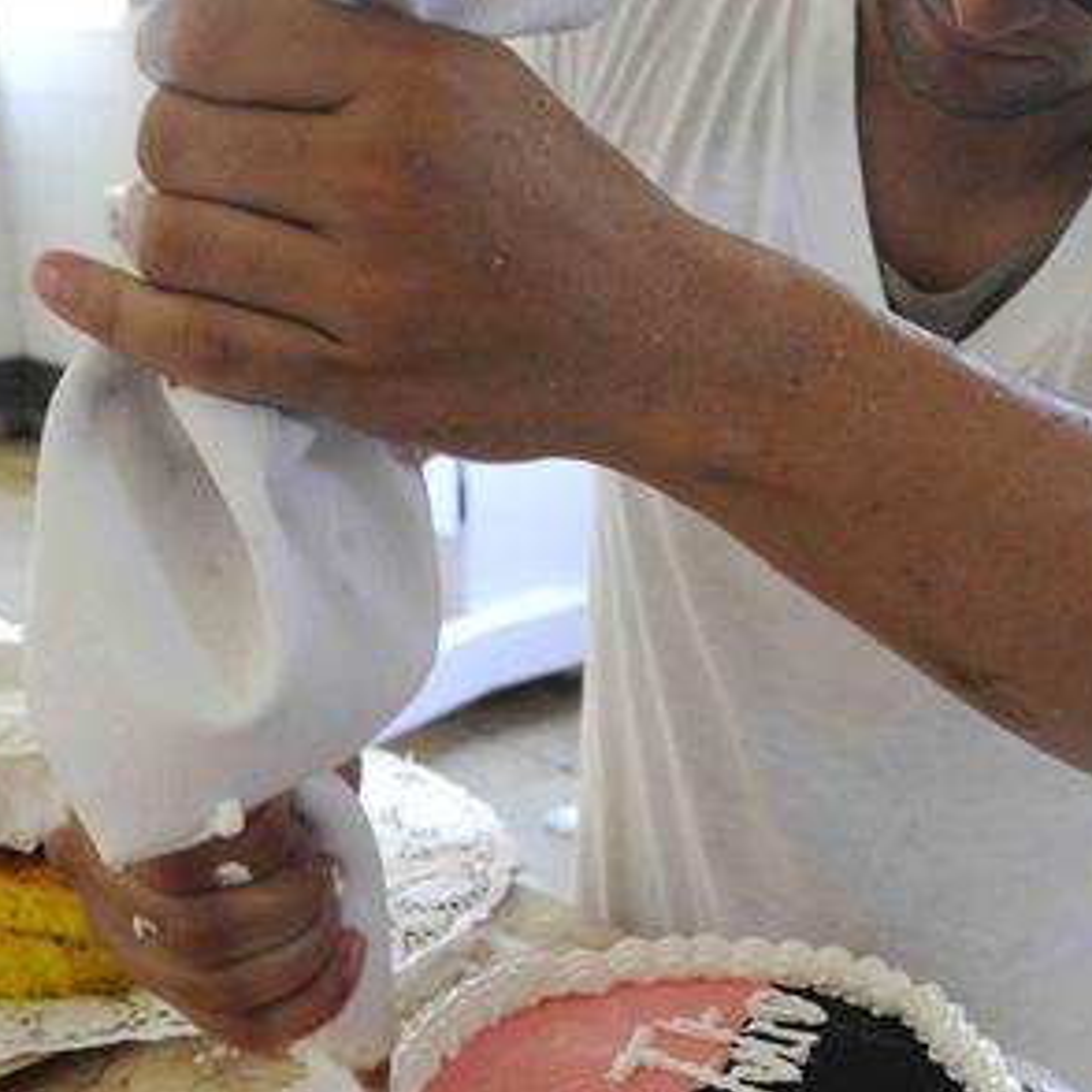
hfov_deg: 32.7
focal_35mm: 52
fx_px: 1856
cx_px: 637
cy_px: 754
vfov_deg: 32.4
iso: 1600
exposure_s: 1/40
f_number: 5
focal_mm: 20
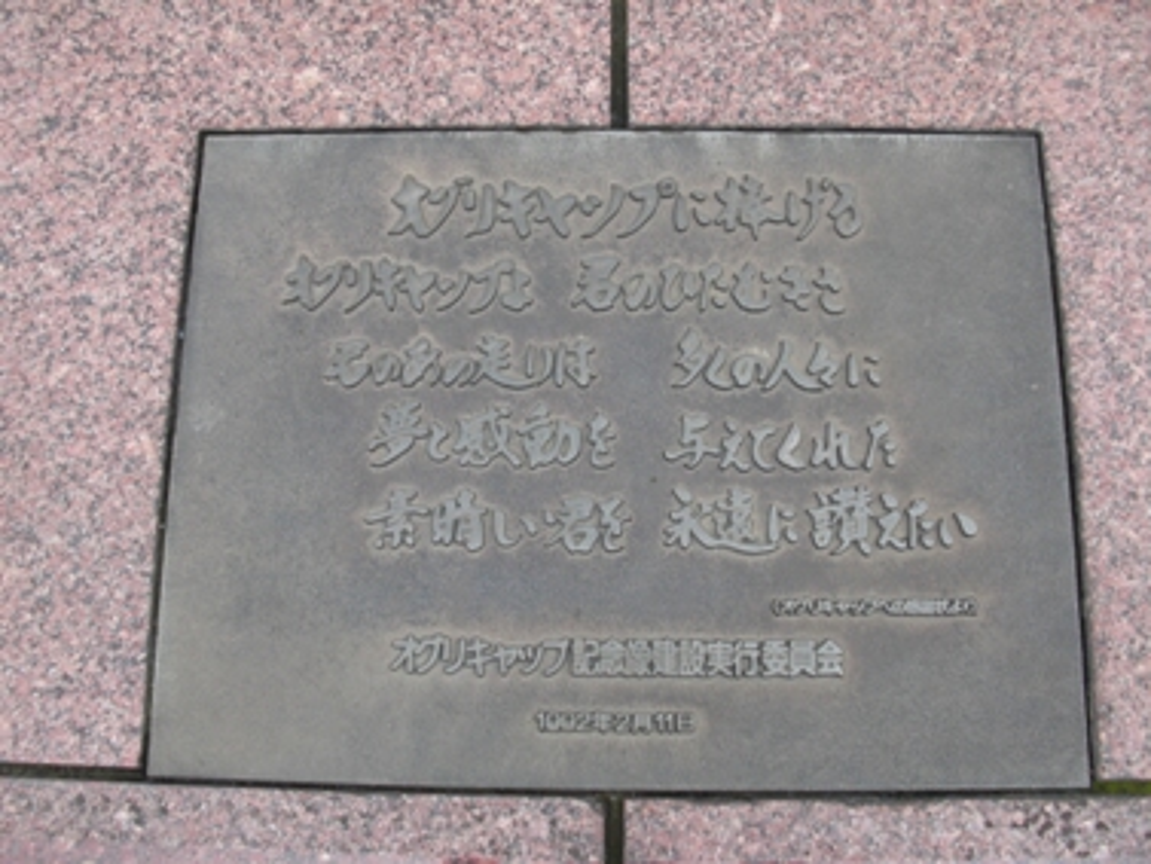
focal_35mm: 36
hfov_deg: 51.3
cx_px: 576
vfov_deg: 39.7
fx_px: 1197
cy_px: 432
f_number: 2.8
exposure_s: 1/125
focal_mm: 6.3
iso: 50
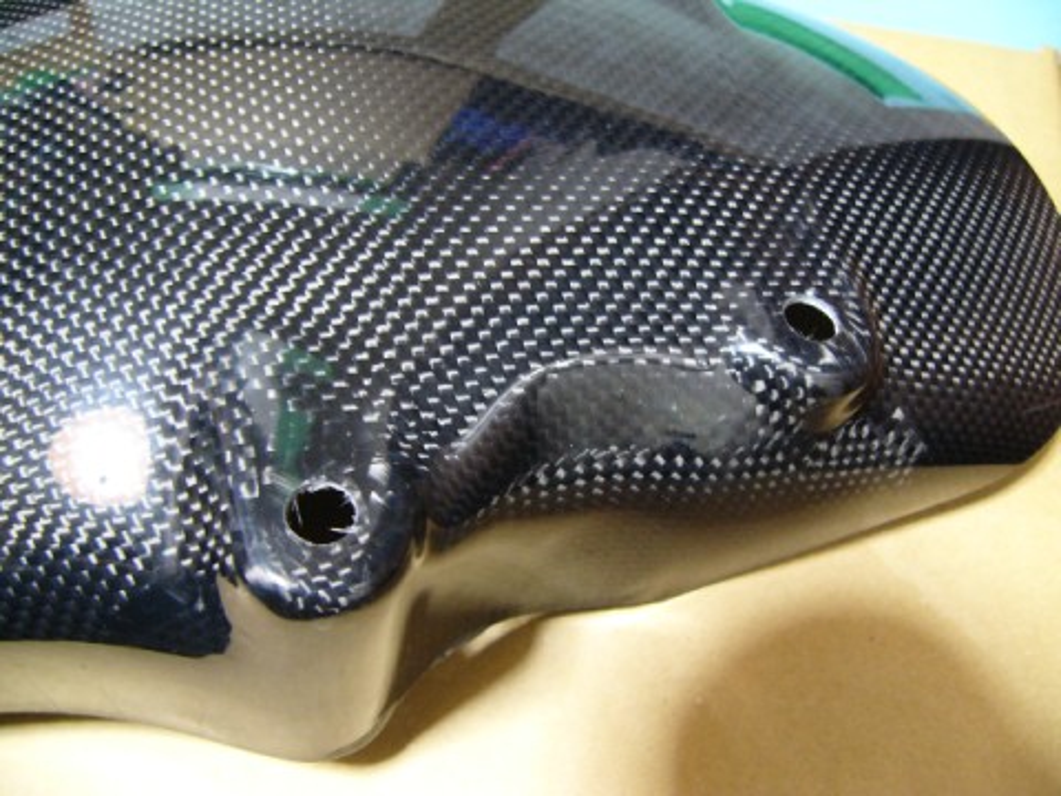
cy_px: 398
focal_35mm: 36
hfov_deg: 51.4
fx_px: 1103
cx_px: 530
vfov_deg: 39.7
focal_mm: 6
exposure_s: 1/4
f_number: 2.8
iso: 200
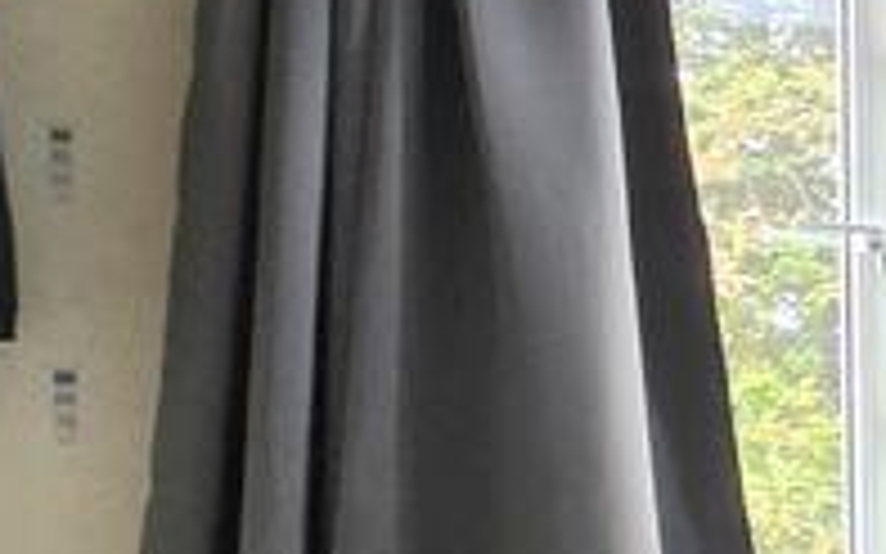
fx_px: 1690
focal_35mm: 70
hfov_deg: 14.6
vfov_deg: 18.4
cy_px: 473
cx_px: 2199
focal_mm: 2.2
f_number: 2.2
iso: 160
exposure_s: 1/50.3
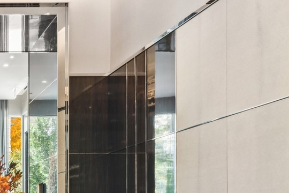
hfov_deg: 25.8
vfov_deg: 19.4
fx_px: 530
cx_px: -93
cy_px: 231
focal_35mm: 66
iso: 100
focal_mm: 22
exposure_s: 1/5
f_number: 8
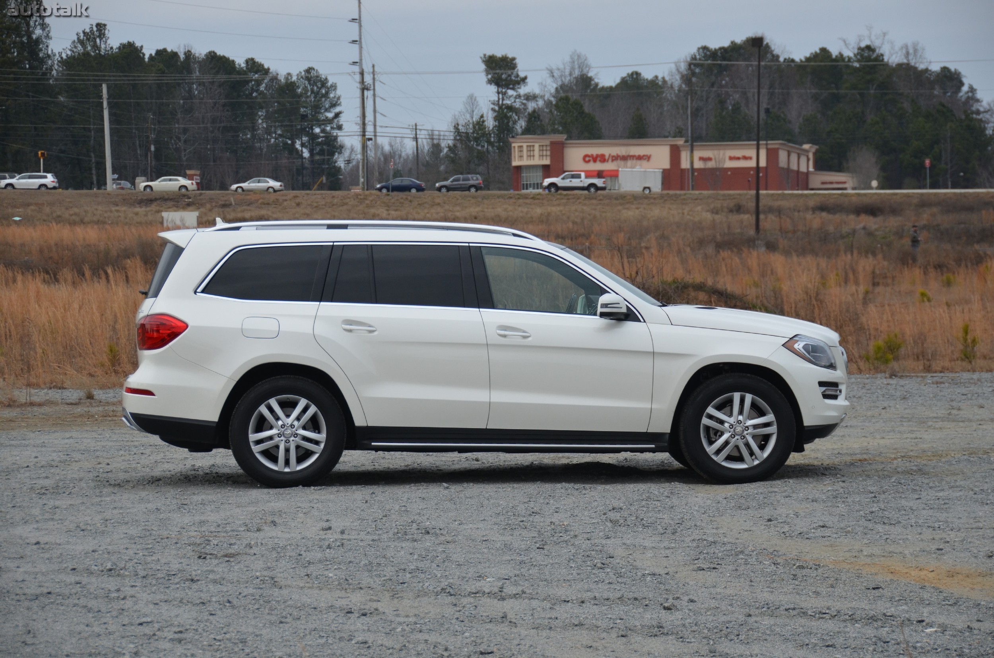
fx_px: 3100
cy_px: 329
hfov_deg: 18.2
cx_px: 497
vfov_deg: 12.1
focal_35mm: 112
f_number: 5
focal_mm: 75
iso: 450
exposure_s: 1/1000
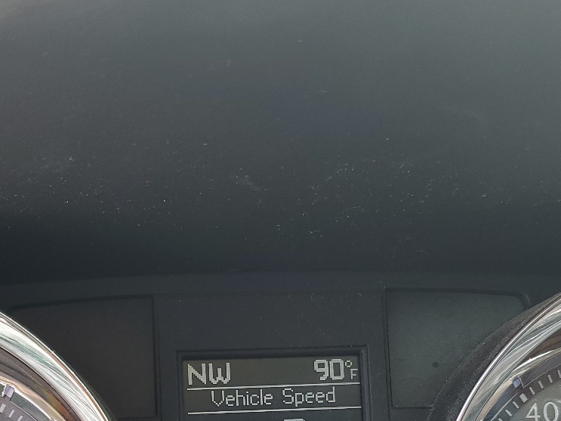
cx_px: 260
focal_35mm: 56
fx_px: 907
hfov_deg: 34.3
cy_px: 437
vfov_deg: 24.7
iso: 50
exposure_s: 1/192
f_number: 1.5
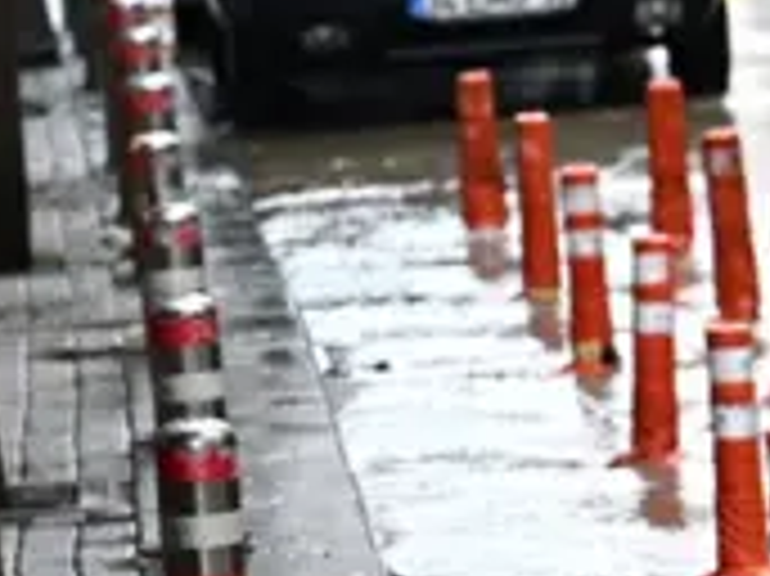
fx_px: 7713
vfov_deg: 4.3
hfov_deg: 5.5
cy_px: 324
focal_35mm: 347
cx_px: 1909
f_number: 3.2
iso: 900
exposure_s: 1/500
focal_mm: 70
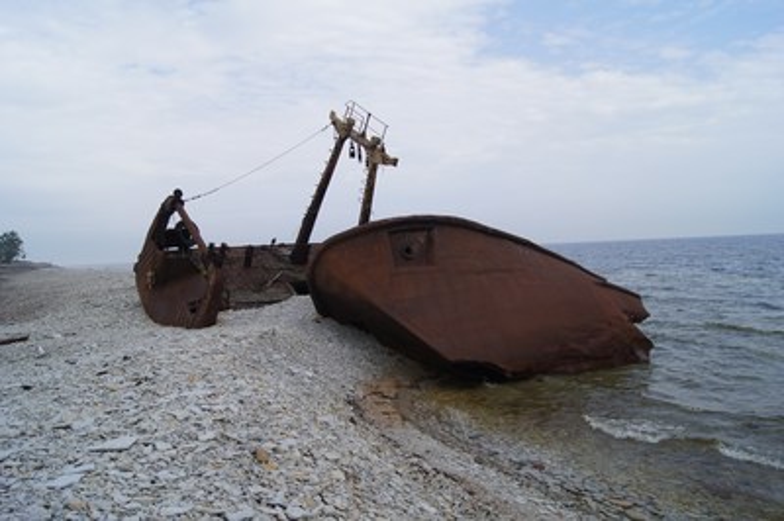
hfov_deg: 67.4
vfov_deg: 47.9
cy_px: 260
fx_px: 588
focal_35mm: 27
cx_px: 392
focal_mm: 18
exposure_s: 1/320
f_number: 7.1
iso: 100
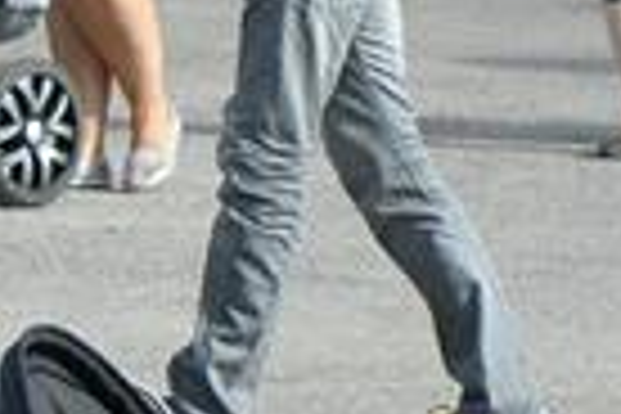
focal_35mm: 647
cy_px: -74
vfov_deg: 2.1
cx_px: -612
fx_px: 11160
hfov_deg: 3.2
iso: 800
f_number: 9
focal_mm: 70
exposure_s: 1/1250
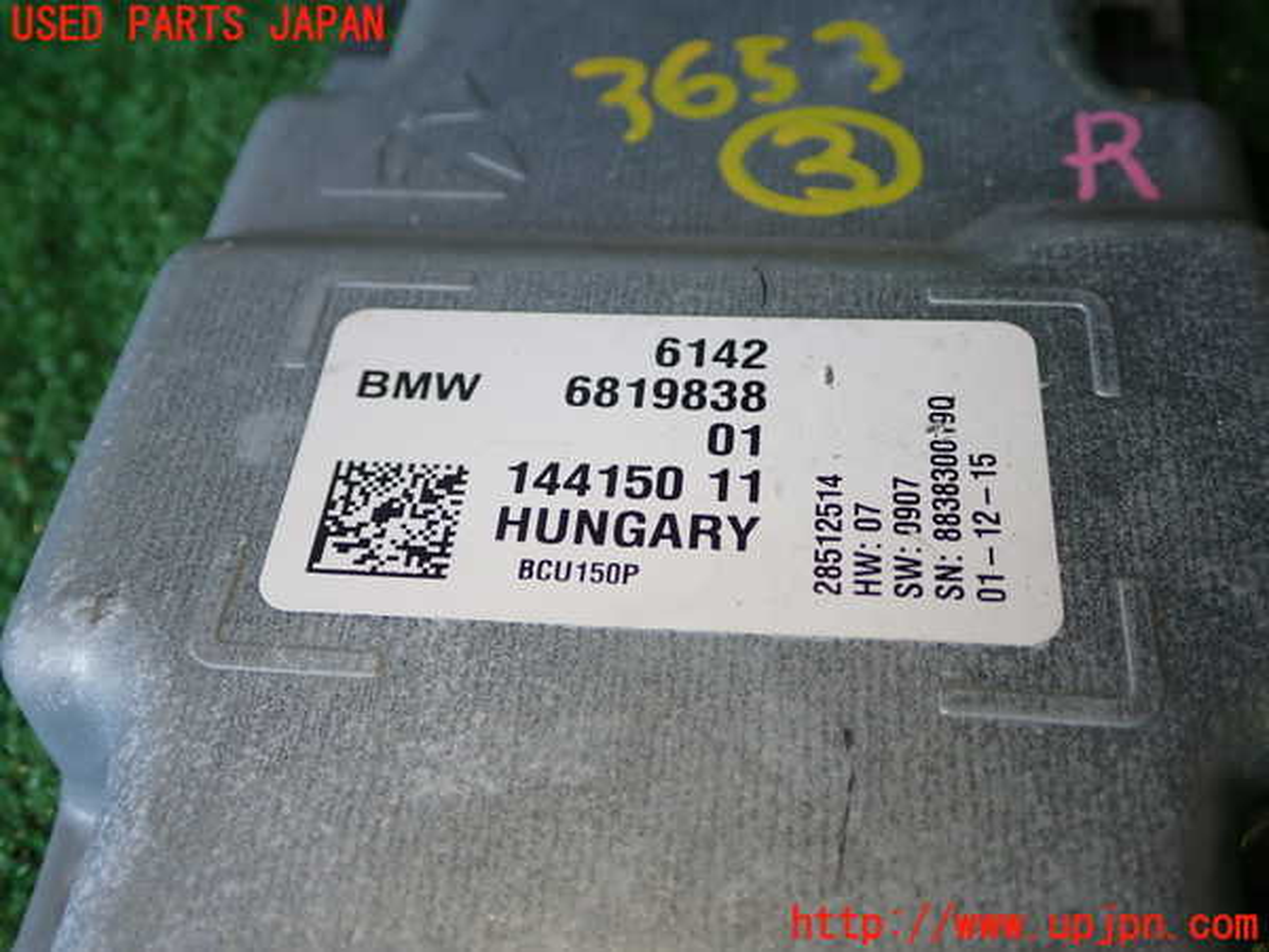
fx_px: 1393
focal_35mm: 38
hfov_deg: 49.0
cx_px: 634
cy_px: 476
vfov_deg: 37.7
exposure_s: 1/80
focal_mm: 6.83
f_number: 2.7
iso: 100
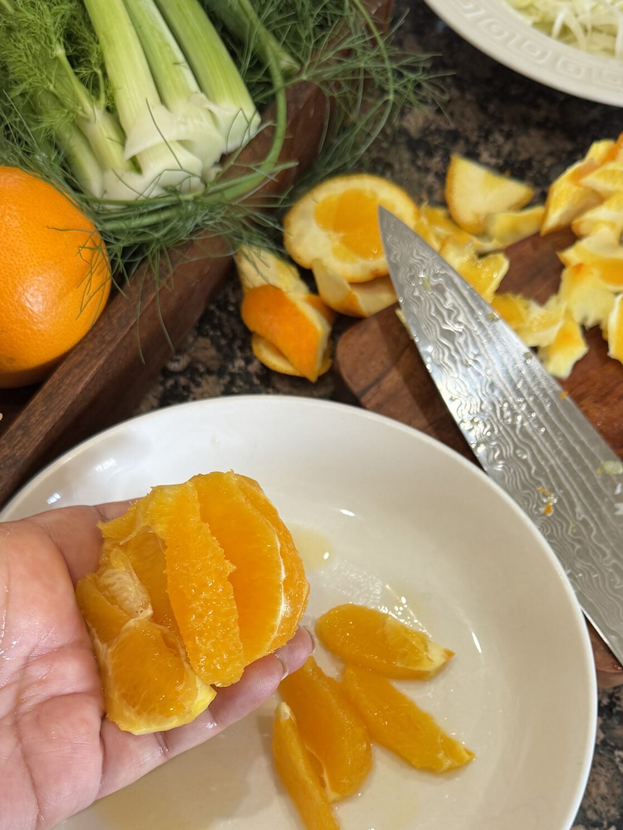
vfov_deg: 44.4
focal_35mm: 41
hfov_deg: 35.0
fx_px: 984
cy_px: 616
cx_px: 365
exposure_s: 1/60
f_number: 1.78
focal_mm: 6.76
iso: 125
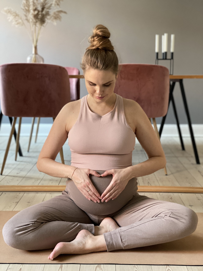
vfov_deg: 36.8
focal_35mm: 52
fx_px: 407
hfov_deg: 28.0
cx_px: 102
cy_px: 136
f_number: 2
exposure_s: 1/25
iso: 320
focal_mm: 6
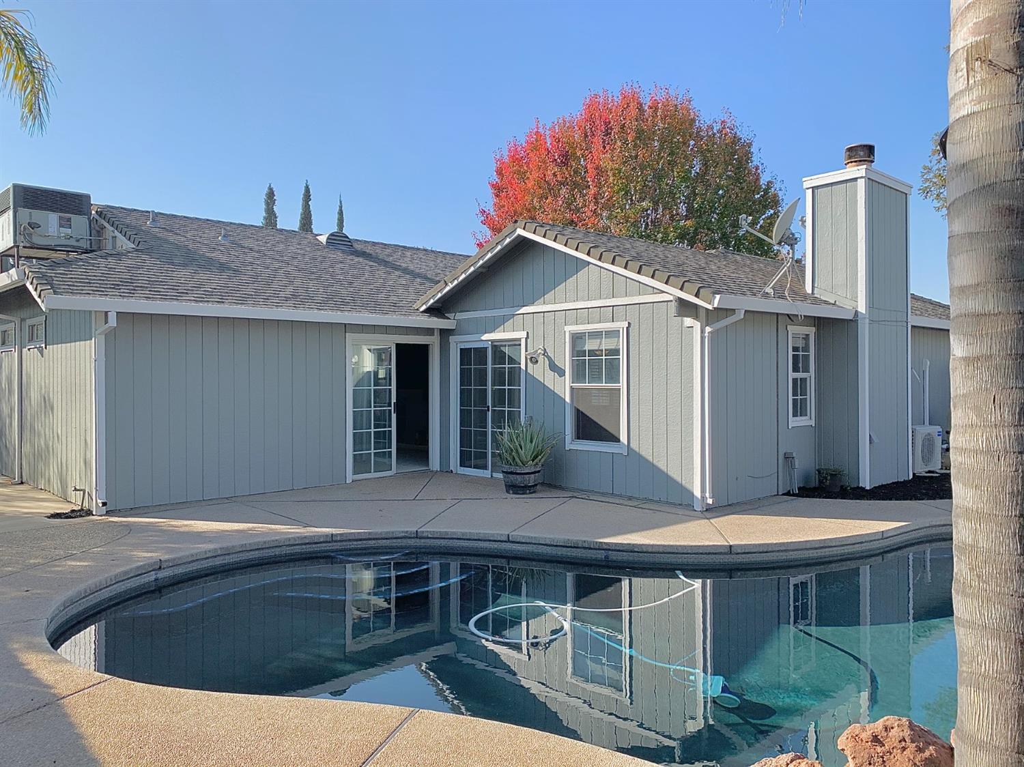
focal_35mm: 26
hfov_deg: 67.3
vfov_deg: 53.0
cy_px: 384
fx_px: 769
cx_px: 512
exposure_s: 1/1235
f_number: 1.8
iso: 25
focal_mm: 4.25
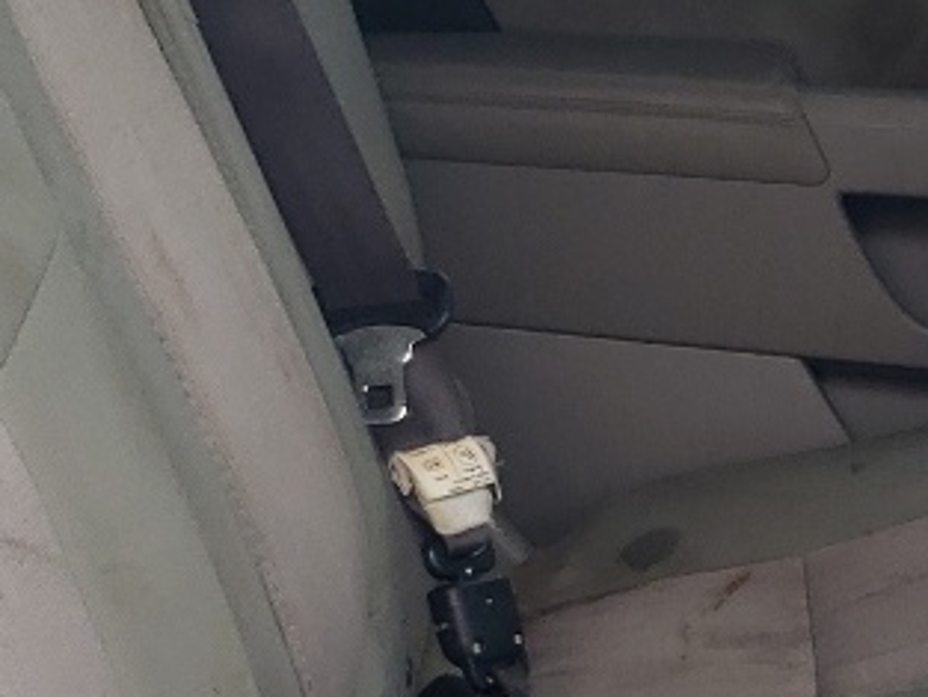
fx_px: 3567
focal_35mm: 133
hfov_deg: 14.4
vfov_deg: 11.1
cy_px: 658
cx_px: 1106
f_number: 1.5
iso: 50
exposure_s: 1/357
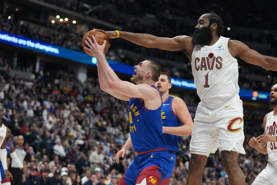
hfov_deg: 23.9
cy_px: 92
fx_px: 654
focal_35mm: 85
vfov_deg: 16.1
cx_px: 138
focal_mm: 85
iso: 4000
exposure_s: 1/2500
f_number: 2.5
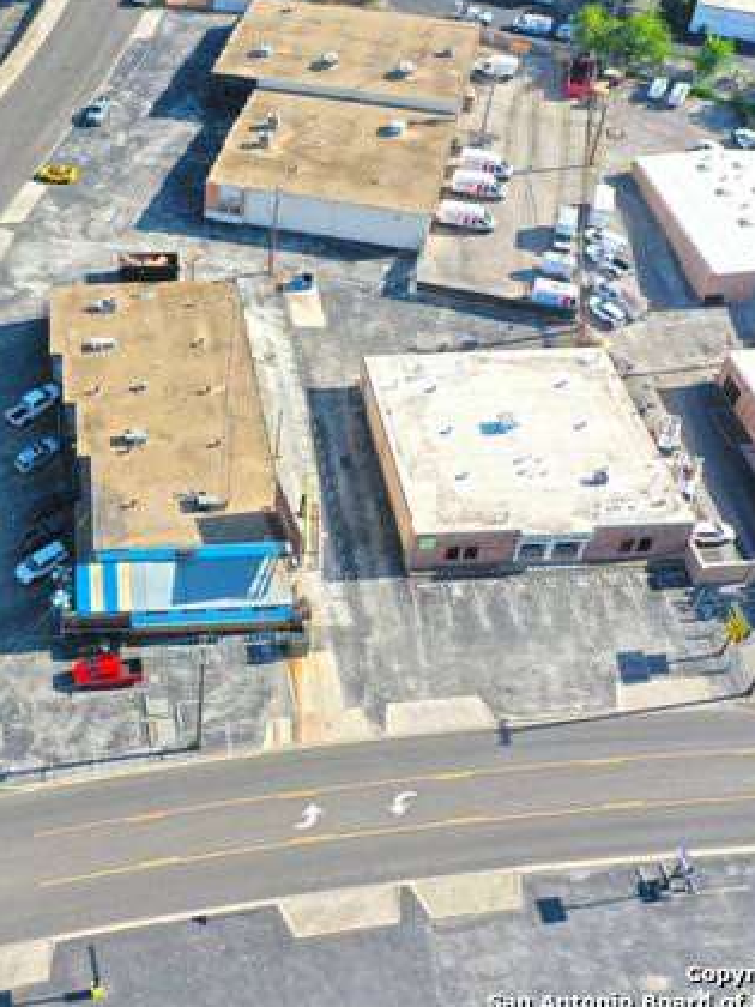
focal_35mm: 41
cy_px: 505
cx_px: 110
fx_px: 1192
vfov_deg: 45.8
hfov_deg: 33.7
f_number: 4.5
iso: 100
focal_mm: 10.26
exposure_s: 1/640
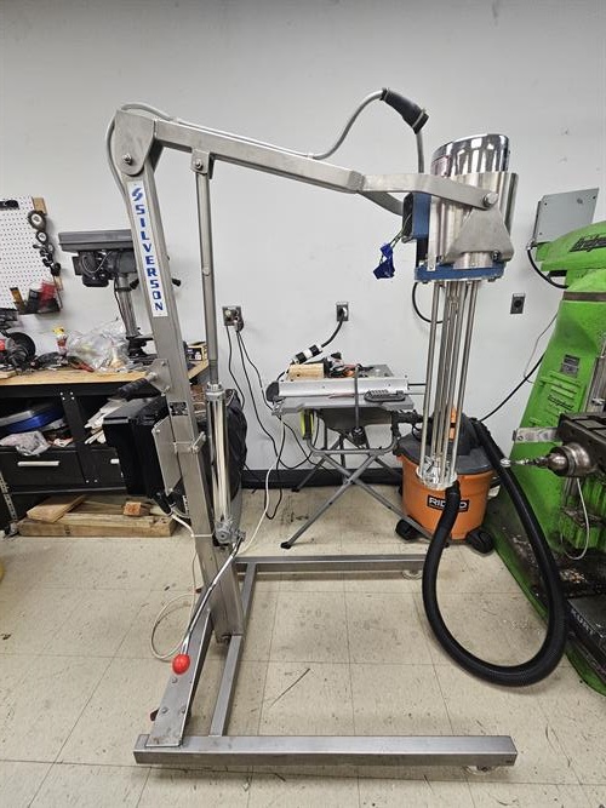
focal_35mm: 13
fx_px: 304
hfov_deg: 89.9
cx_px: 303
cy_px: 404
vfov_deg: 106.2
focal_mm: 2.2
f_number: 2.2
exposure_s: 1/60
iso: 125
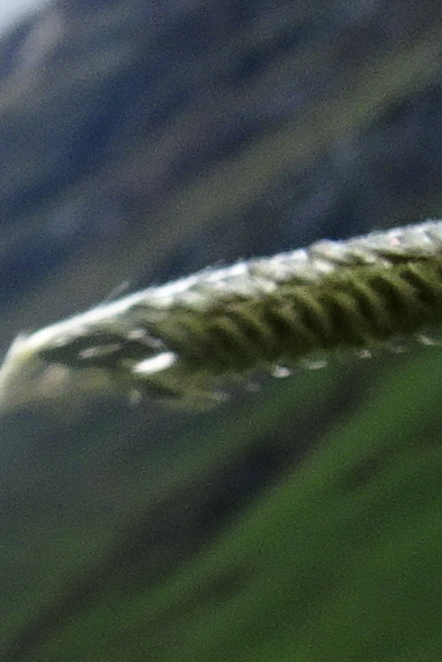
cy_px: 1560
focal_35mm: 166
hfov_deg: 6.0
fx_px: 3055
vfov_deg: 10.7
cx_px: -1680
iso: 80
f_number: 3.5
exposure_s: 1/640
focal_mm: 4.1
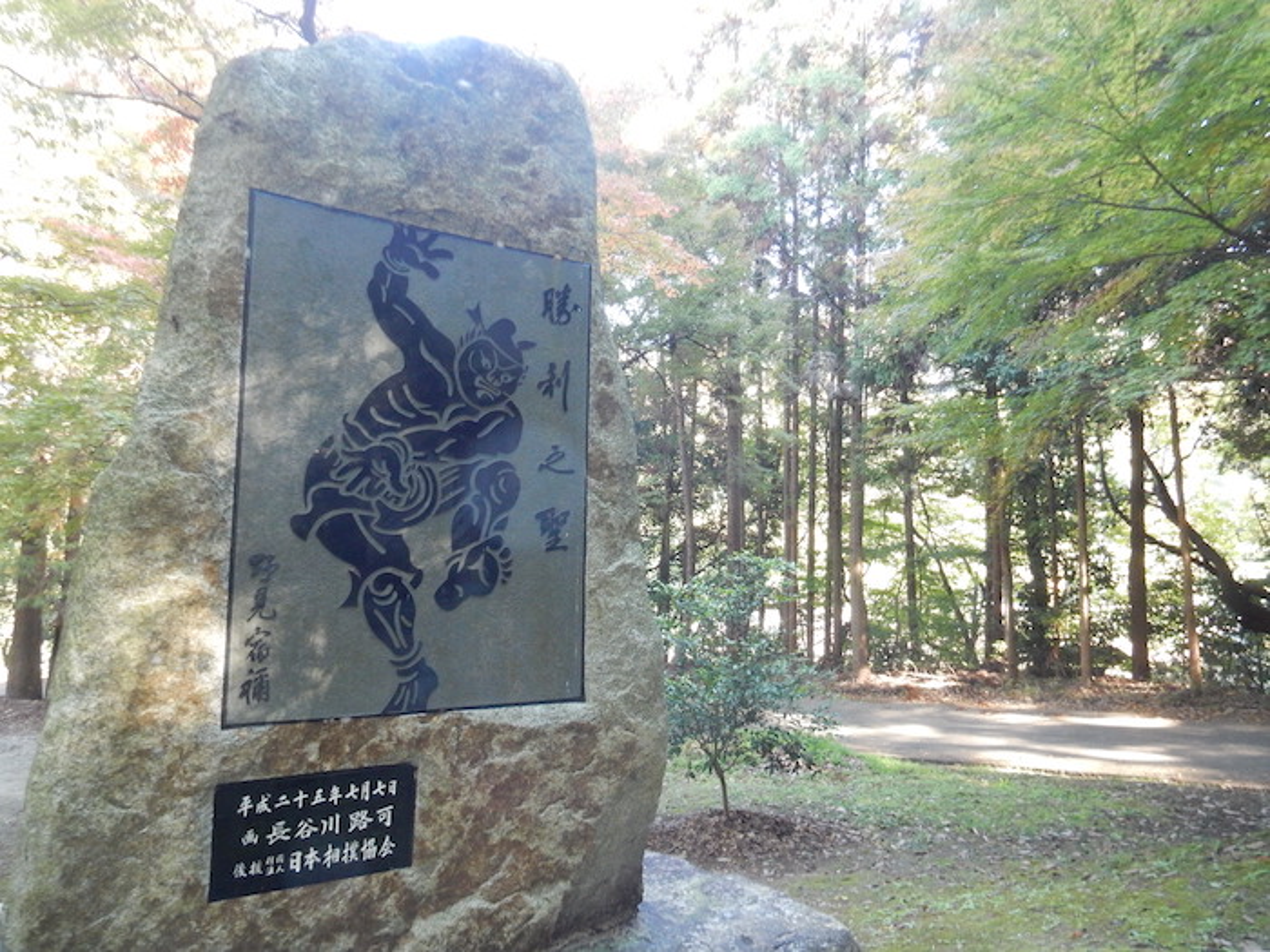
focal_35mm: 25
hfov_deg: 69.4
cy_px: 476
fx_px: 917
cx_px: 635
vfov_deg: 54.9
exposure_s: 1/30
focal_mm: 4.5
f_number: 3.7
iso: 360
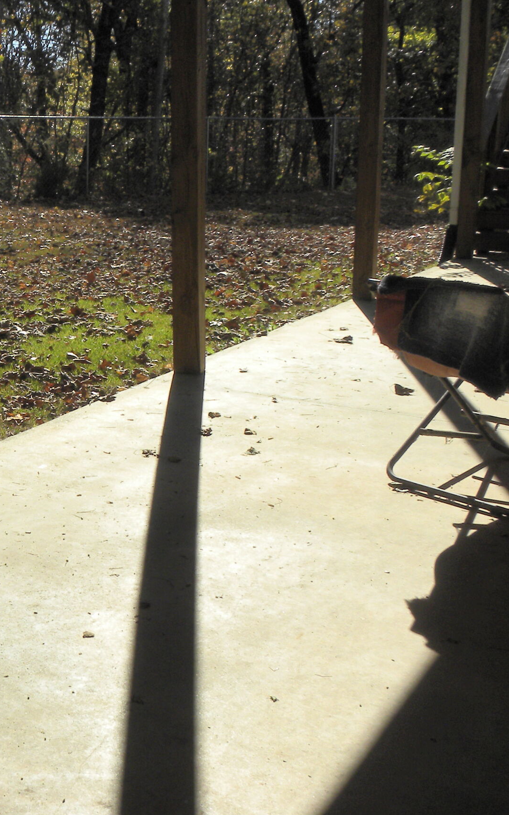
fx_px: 1221
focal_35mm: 55
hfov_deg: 22.1
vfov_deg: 36.7
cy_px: 315
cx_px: -66
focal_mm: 5.2
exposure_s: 1/322
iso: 64
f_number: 6.3
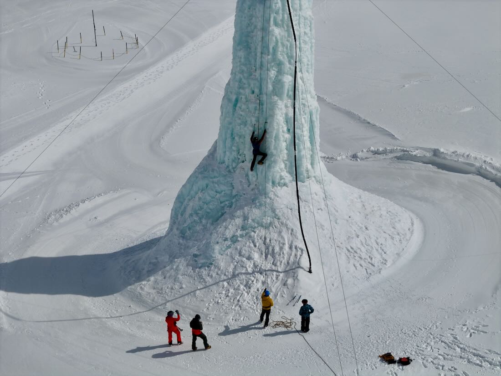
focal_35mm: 70
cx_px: 250
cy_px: 188
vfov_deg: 21.0
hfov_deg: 27.8
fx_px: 1013
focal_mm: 19.35
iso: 100
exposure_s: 1/3200
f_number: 2.8
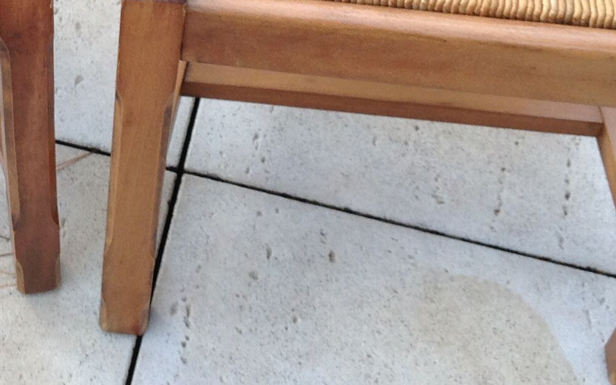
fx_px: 1629
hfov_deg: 21.0
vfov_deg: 13.1
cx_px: 66
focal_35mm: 97
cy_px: -96
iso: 64
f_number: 2.4
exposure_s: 1/60
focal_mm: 4.28
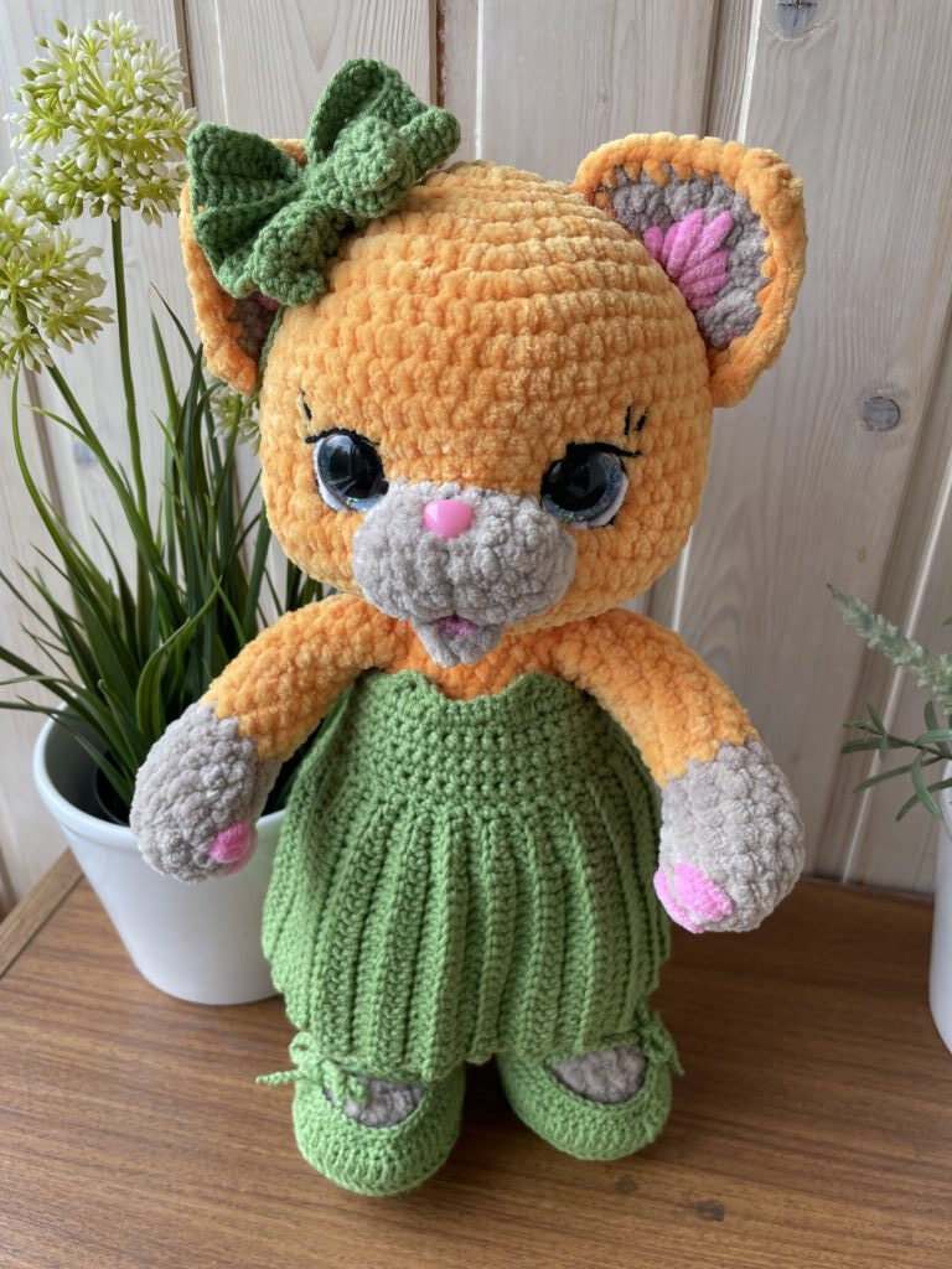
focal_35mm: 26
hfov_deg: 53.1
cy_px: 634
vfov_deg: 67.3
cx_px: 476
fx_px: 953
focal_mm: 4.2
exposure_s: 1/121
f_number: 1.6
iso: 50
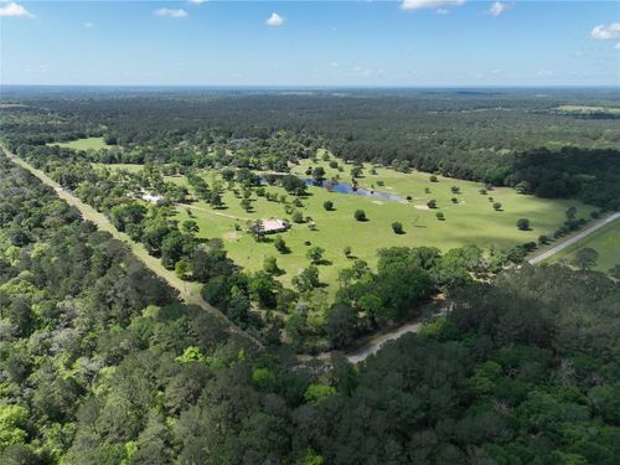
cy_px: 232
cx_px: 310
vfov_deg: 56.8
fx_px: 430
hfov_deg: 71.6
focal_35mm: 24
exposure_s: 1/1600
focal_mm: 12.29
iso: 140
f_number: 2.8
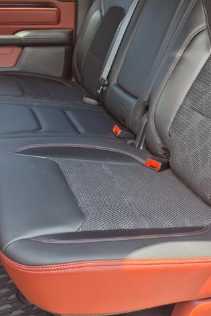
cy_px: 158
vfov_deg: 50.7
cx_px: 117
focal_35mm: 38
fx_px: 334
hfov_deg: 35.0
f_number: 1.9
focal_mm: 3.58
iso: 50
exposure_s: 1/120
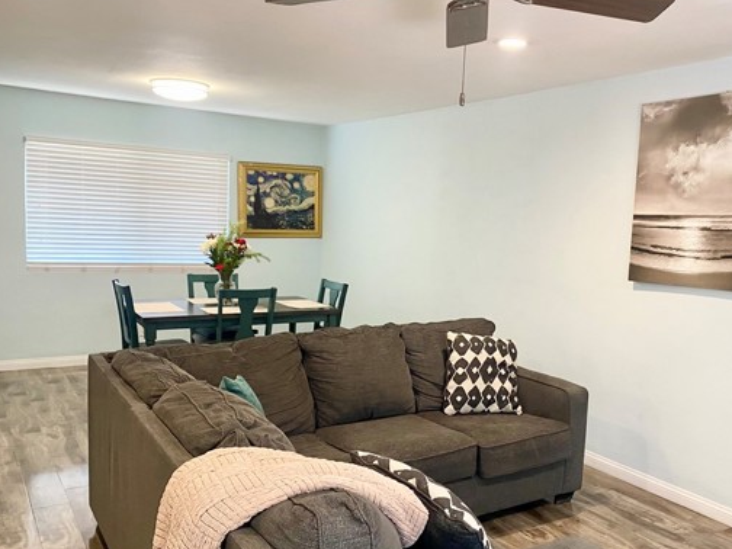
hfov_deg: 55.1
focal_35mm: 33
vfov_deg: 42.9
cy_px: 289
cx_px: 424
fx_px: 698
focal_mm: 4.25
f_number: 1.8
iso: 160
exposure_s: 1/60
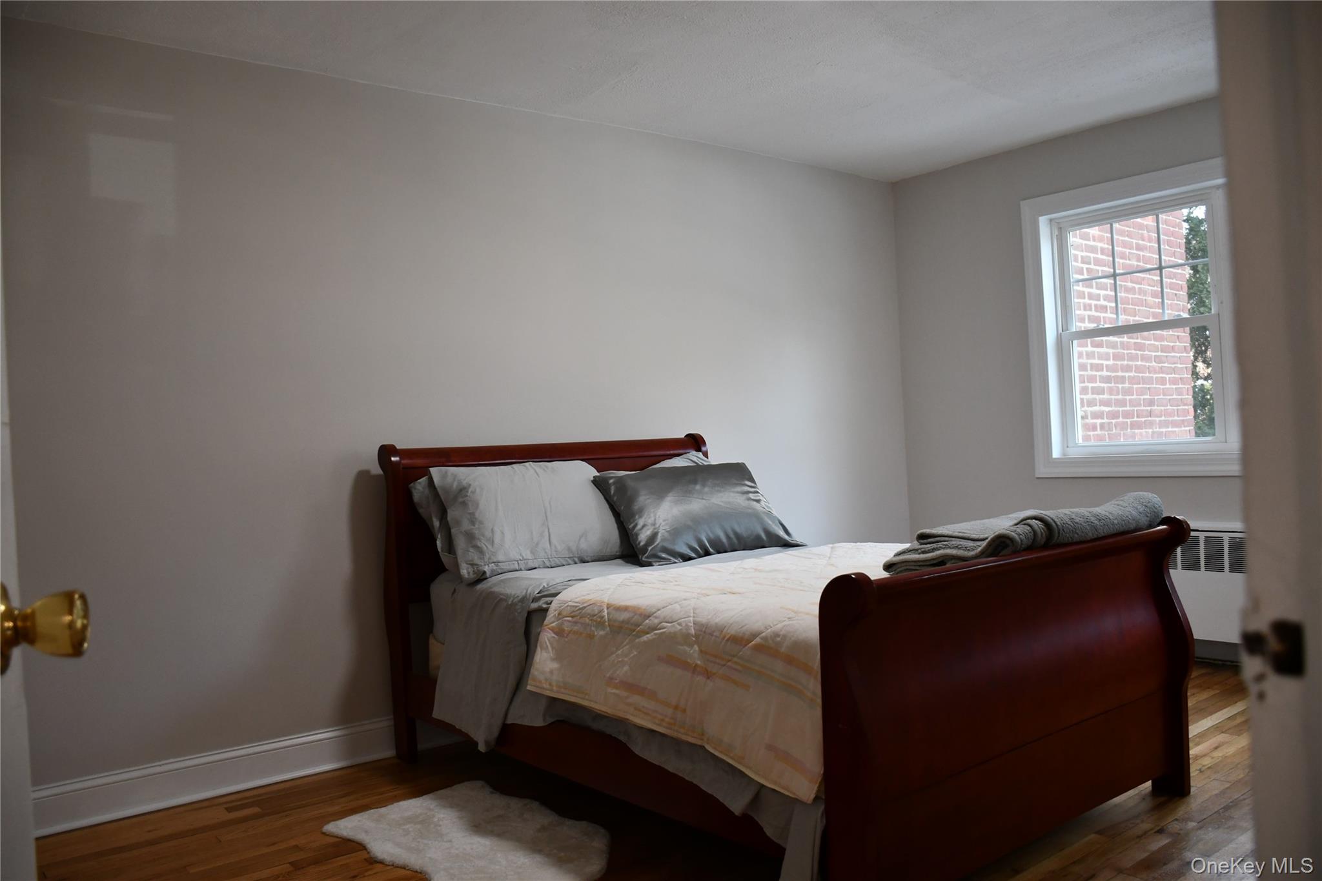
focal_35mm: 27
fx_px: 991
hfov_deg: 67.4
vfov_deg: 47.9
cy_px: 440
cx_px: 661
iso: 900
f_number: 3.5
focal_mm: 18
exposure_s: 1/125
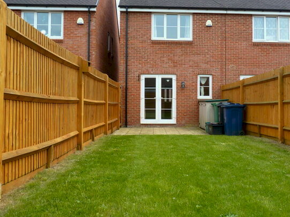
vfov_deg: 40.6
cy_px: 91
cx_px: 170
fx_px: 293
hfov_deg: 52.4
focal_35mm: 35
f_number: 4
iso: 80
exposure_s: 1/200
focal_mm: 4.8
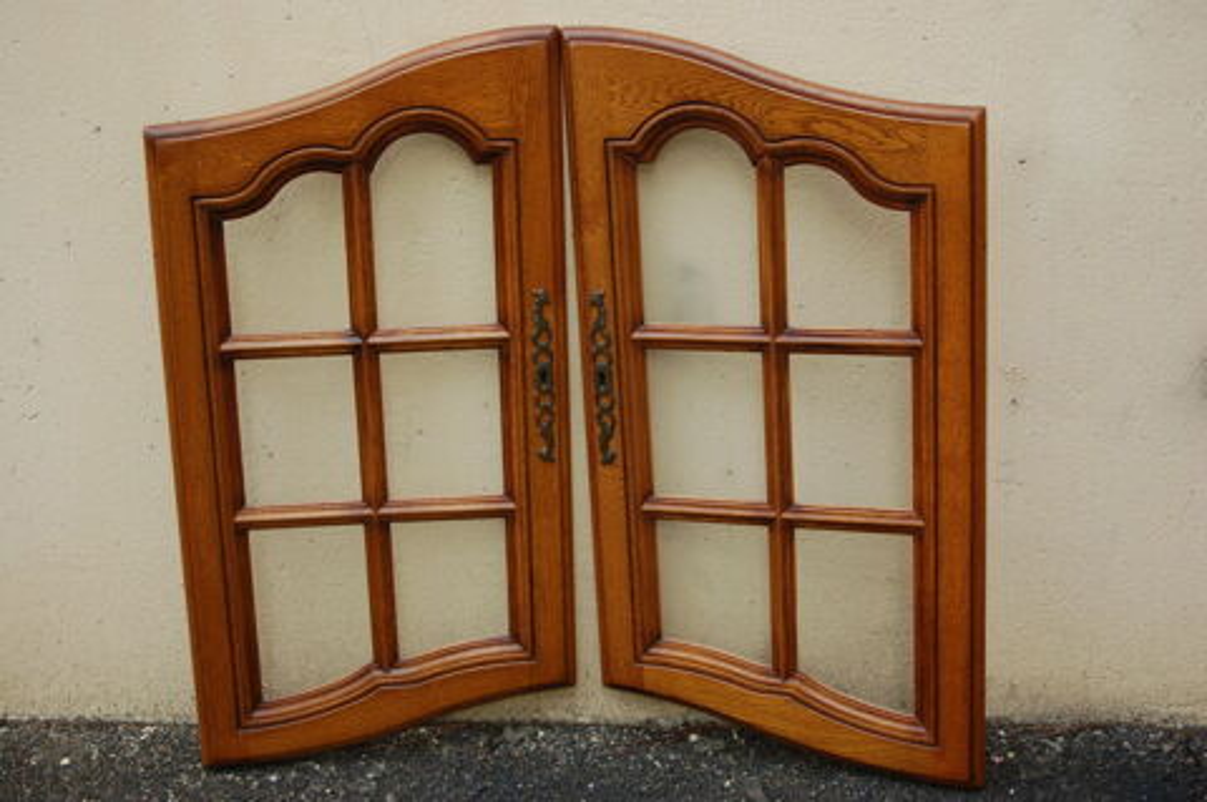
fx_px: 1708
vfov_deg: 26.4
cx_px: 604
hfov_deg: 38.9
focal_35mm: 51
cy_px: 401
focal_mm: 34
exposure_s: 1/125
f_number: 5.6
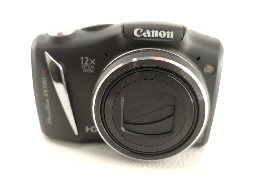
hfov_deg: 67.3
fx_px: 192
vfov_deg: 53.1
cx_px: 128
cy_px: 96
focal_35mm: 26
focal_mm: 4.74
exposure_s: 1/90
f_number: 1.79
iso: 270
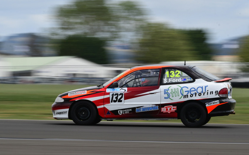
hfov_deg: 5.8
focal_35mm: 365
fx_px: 2477
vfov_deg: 3.6
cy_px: 66
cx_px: 136
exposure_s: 1/80
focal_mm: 200
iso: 100
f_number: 16
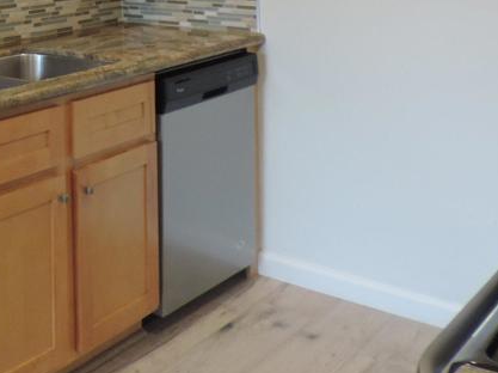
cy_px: -79
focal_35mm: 59
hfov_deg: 29.9
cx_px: -29
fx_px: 848
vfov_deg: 22.7
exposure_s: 1/30
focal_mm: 4.3
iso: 360
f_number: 3
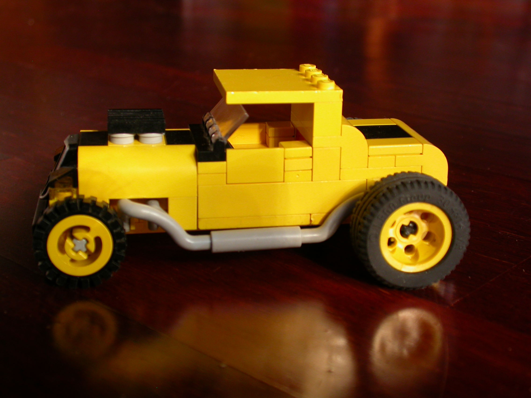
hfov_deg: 32.2
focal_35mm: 60
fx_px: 920
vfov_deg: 24.4
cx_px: 266
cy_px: 199
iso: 100
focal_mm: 12.4
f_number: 3.1
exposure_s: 1/68.8
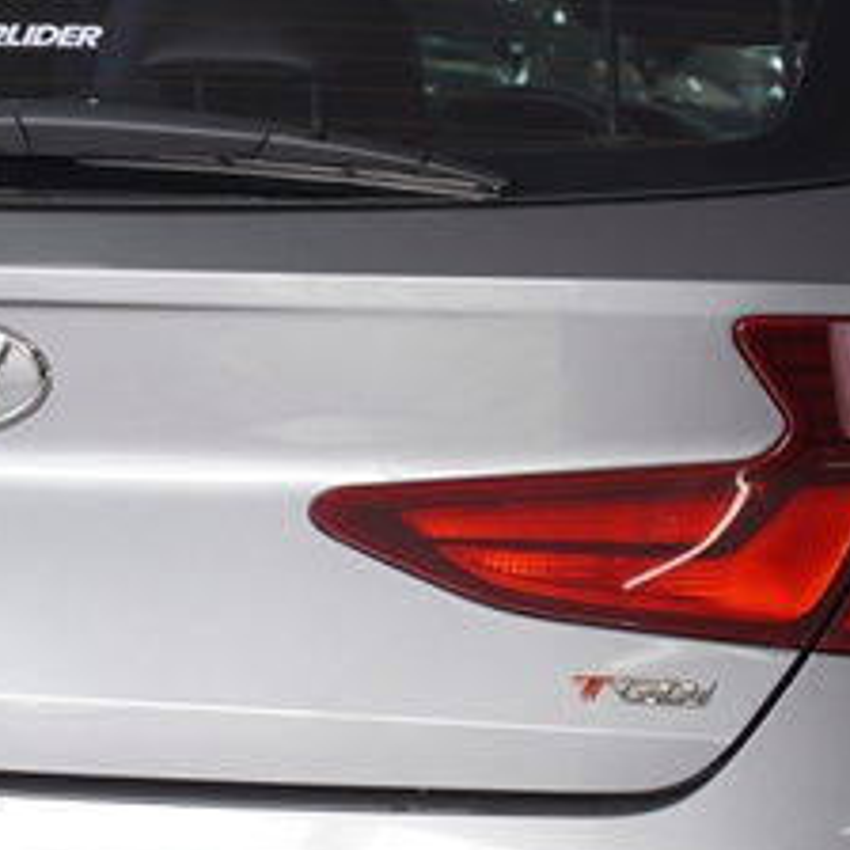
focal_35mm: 181
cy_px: 624
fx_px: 5027
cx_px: 402
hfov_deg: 9.7
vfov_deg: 9.7
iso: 200
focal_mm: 31
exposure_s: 1/60
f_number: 4
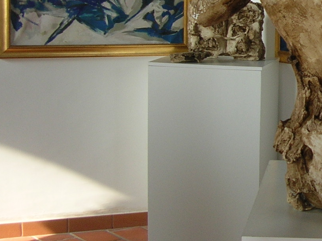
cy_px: 34
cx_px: 433
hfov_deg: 18.5
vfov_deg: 14.9
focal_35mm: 98
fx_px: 911
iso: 50
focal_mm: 5.8
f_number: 2.8
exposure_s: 1/51.2
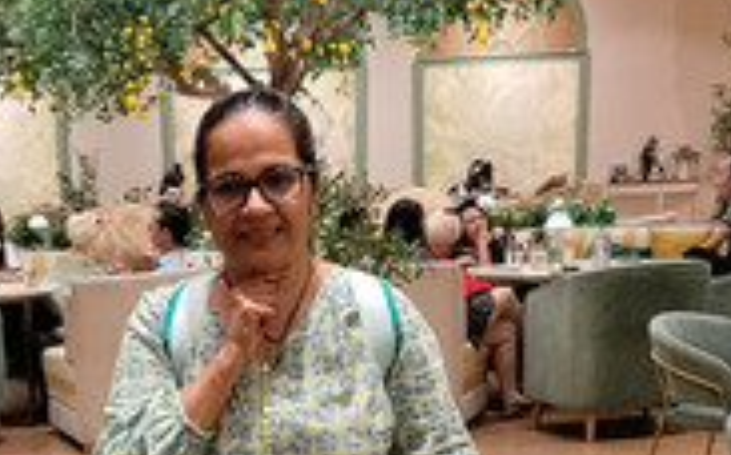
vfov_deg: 14.5
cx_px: 158
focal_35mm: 84
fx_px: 1672
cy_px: 682
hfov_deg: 24.3
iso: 160
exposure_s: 1/25
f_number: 1.8
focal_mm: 4.22
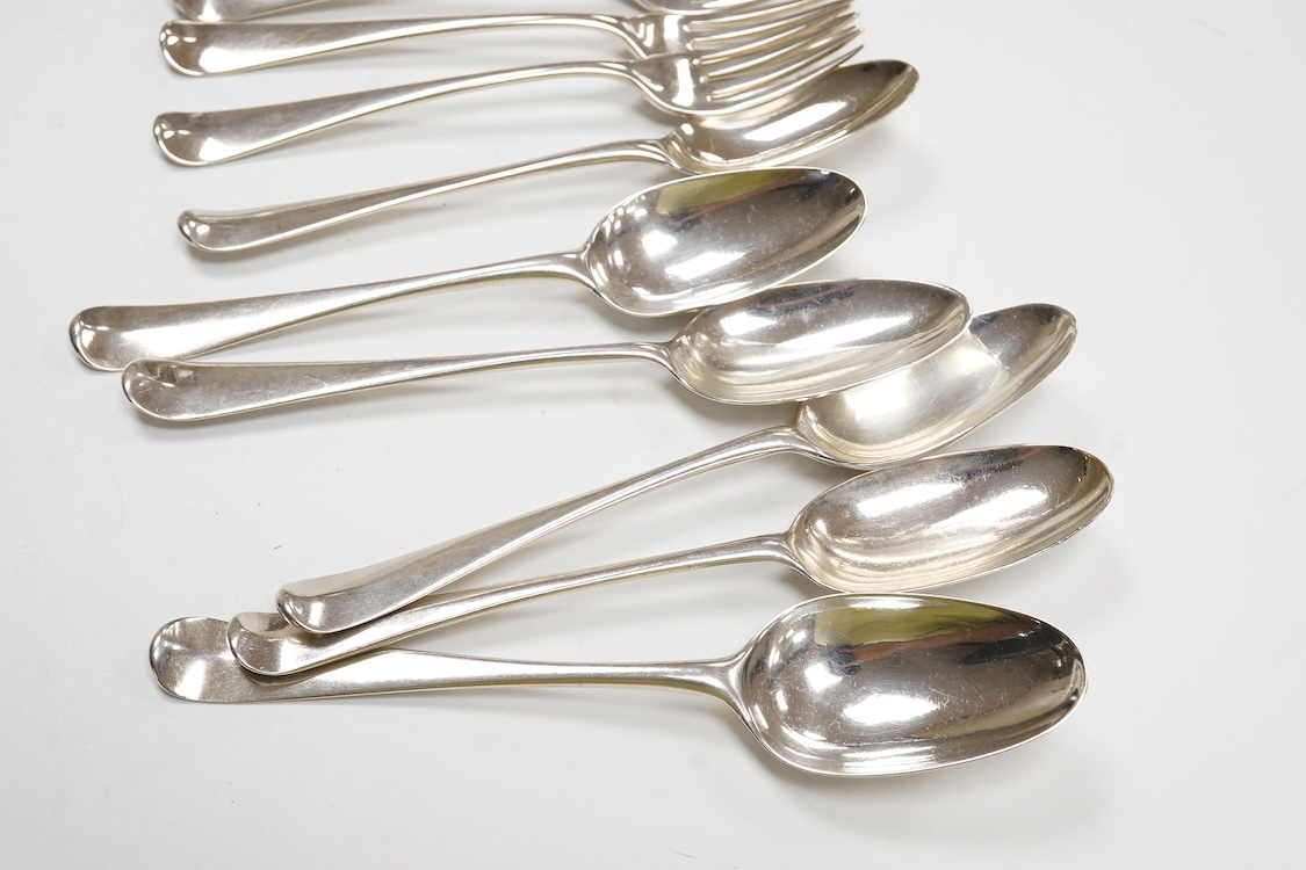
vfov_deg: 29.9
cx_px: 653
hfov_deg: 43.6
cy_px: 435
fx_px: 1632
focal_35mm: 45
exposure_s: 1/160
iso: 2500
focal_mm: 30
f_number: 14
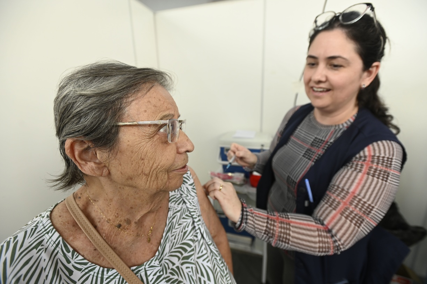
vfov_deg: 70.3
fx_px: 201
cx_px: 214
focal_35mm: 17
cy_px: 142
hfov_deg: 93.3
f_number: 4
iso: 800
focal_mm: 17
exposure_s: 1/320
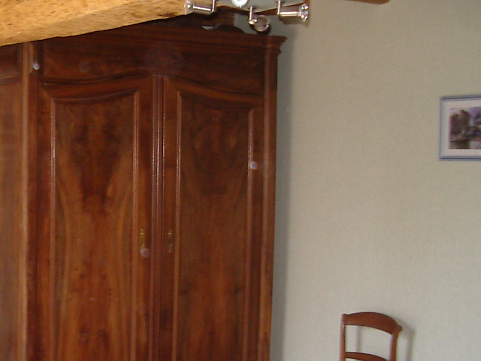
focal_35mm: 74
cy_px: 254
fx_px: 1028
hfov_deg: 25.2
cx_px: 13
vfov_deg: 19.8
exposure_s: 1/60
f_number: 2.6
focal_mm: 5.8
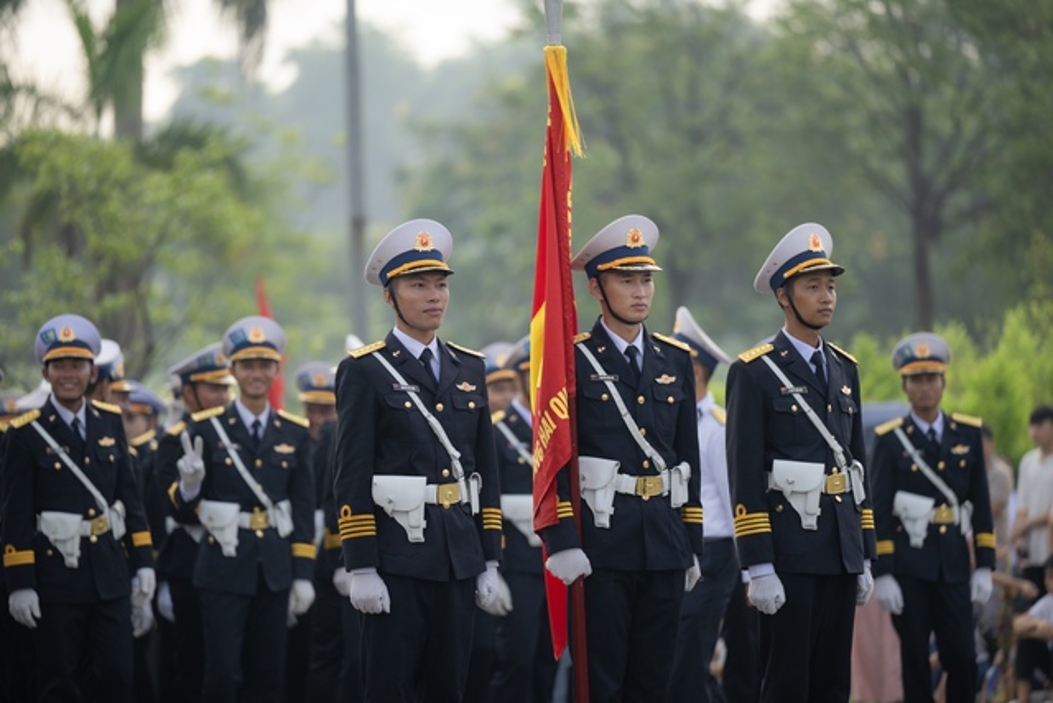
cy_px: 352
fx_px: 5851
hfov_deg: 10.3
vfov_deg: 6.9
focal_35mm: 200
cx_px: 526
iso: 250
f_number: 2.8
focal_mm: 200
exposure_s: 1/640
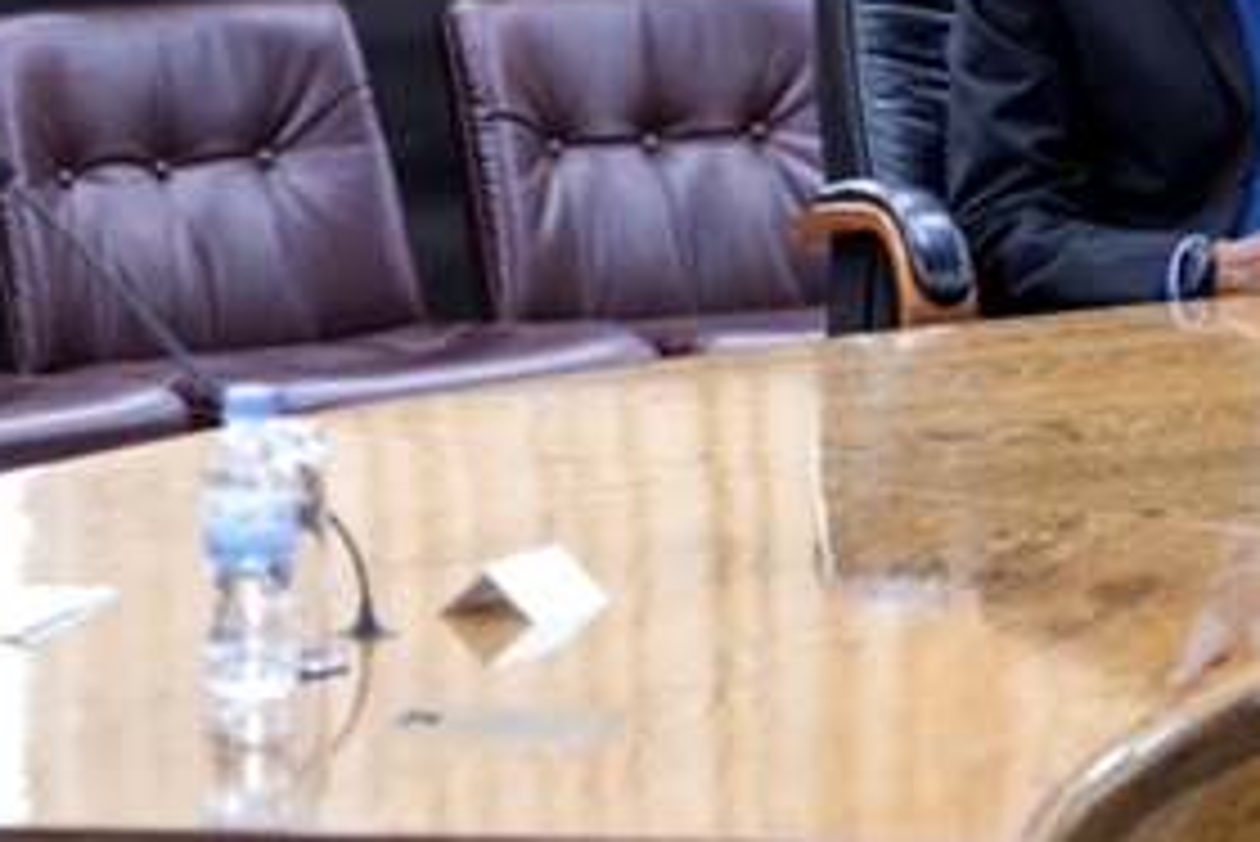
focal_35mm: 287
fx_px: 10050
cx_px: 223
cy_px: -61
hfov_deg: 7.2
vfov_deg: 4.8
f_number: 3.5
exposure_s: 1/125
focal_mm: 112
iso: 2000
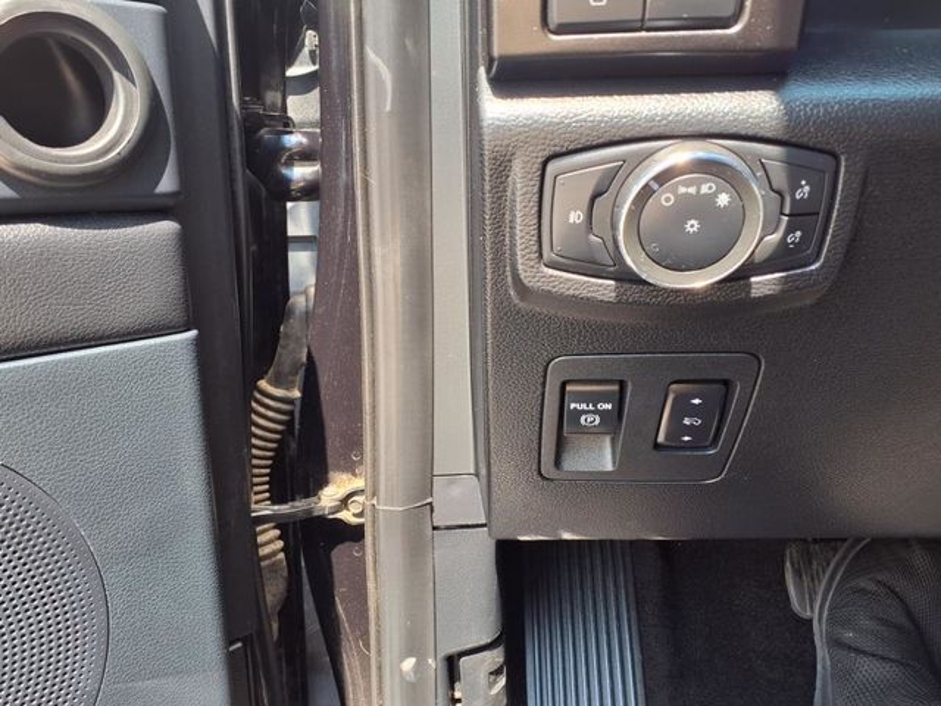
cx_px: 470
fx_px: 734
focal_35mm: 27
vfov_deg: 51.4
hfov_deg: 65.3
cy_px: 353
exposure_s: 1/120
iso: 40
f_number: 1.9
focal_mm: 3.58
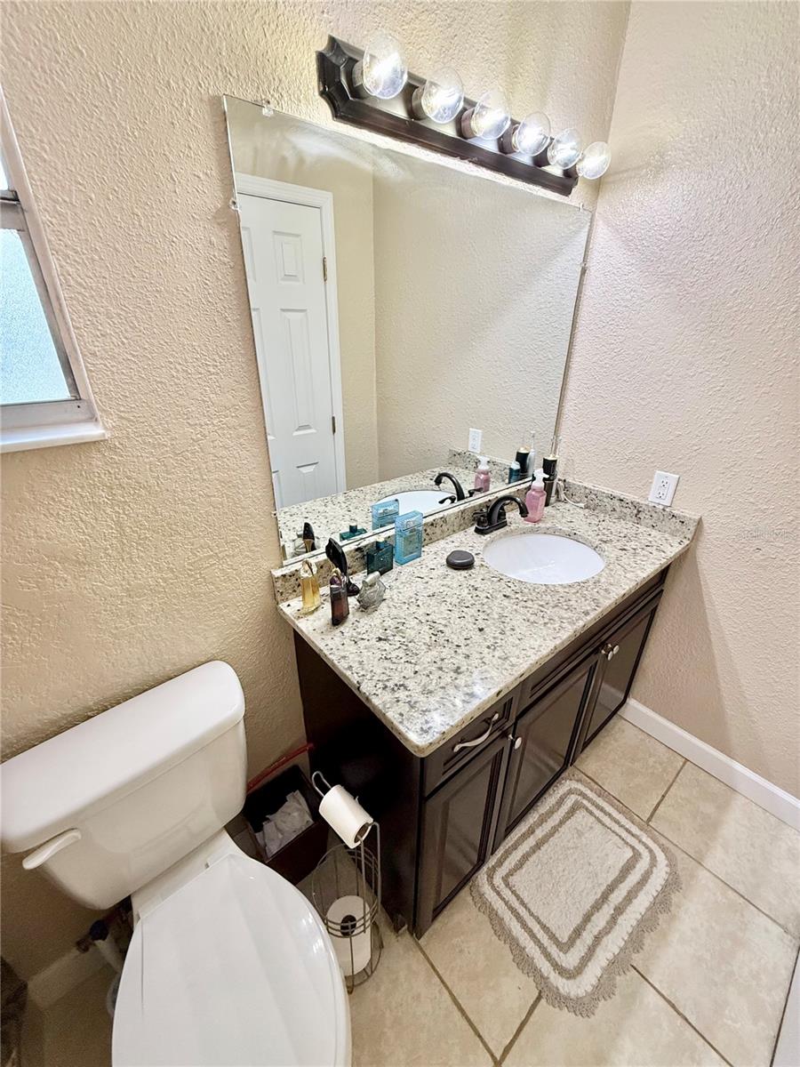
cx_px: 400
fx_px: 431
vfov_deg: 102.1
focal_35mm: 14
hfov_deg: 85.7
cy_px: 534
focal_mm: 2.22
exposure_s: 1/120
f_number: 2.2
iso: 200
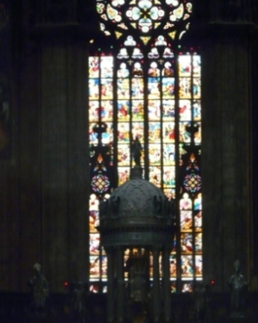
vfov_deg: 7.6
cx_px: 126
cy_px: 127
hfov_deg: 6.1
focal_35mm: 254
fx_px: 2424
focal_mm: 25.9
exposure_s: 1/20
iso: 400
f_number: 3.6
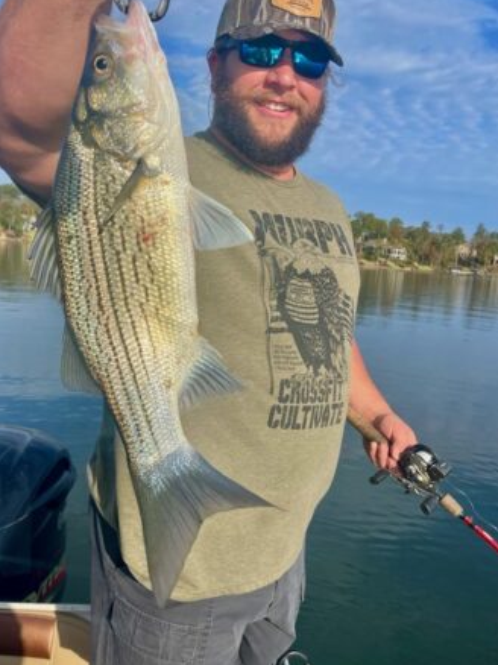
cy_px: 326
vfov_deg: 60.0
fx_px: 576
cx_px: 213
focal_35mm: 30
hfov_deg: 46.6
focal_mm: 4.2
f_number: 1.6
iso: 32
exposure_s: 1/3610
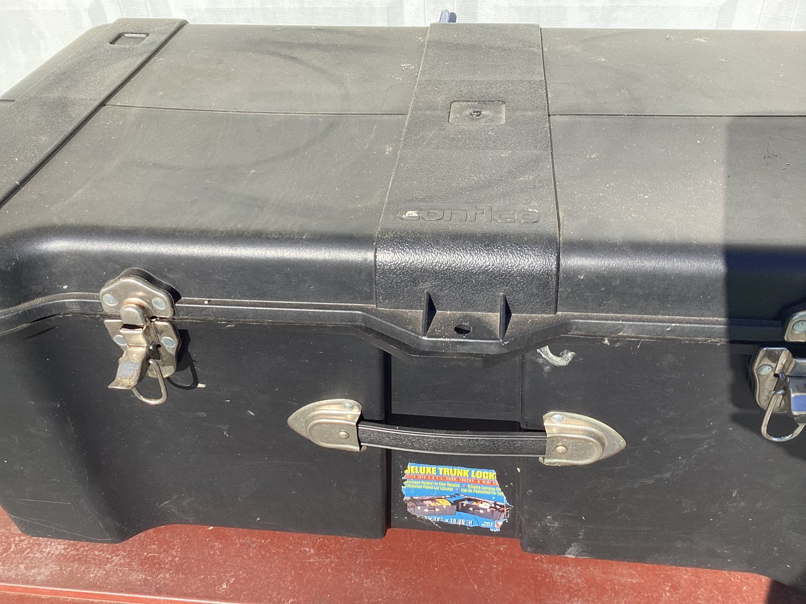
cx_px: 403
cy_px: 302
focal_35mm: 31
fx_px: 722
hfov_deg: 58.3
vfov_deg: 45.4
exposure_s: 1/586
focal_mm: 3.3
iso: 25
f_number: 2.4
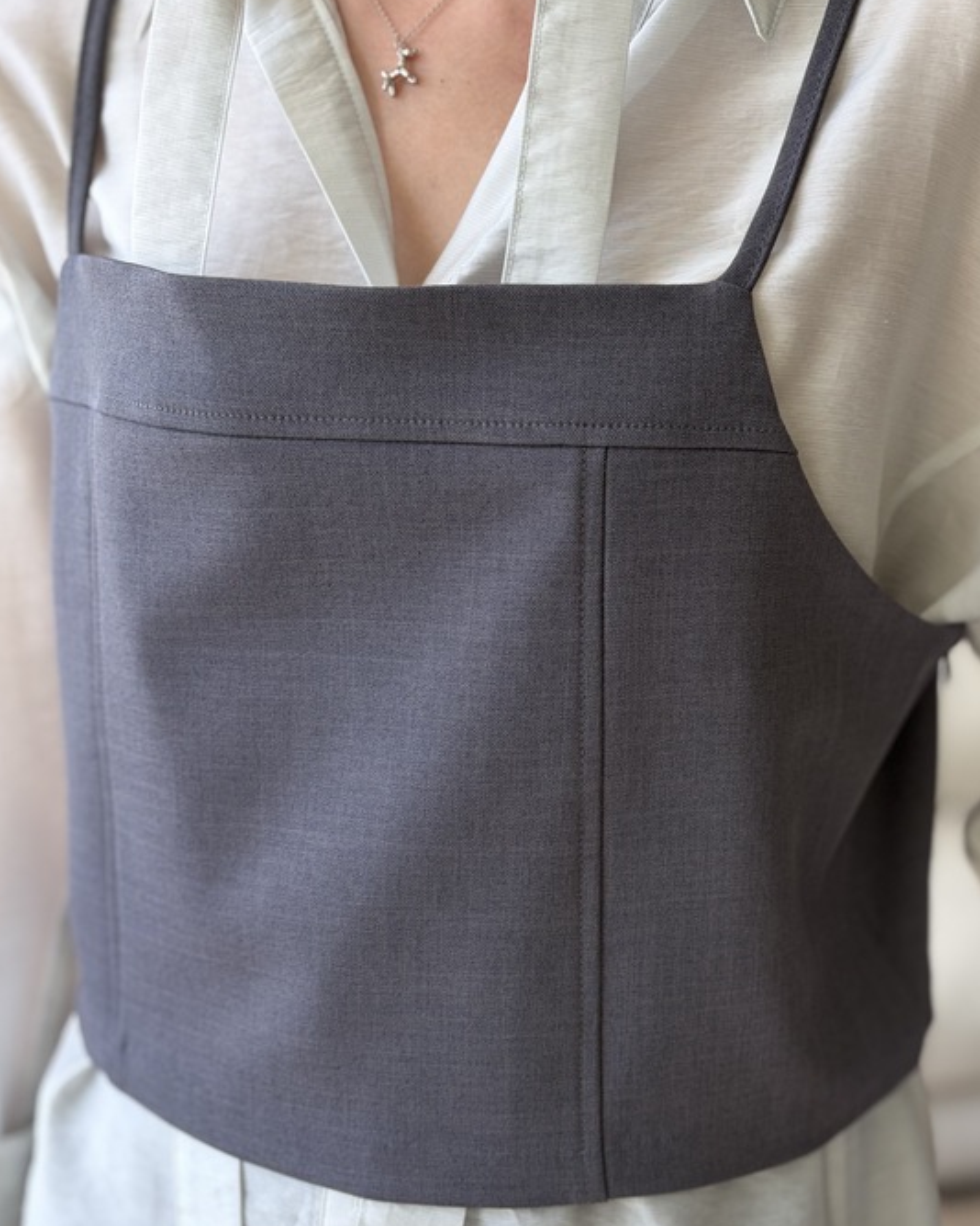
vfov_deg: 47.9
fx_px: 1378
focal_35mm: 38
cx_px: 674
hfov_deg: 38.6
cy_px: 670
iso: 32
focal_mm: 5.96
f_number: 1.6
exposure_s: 1/132
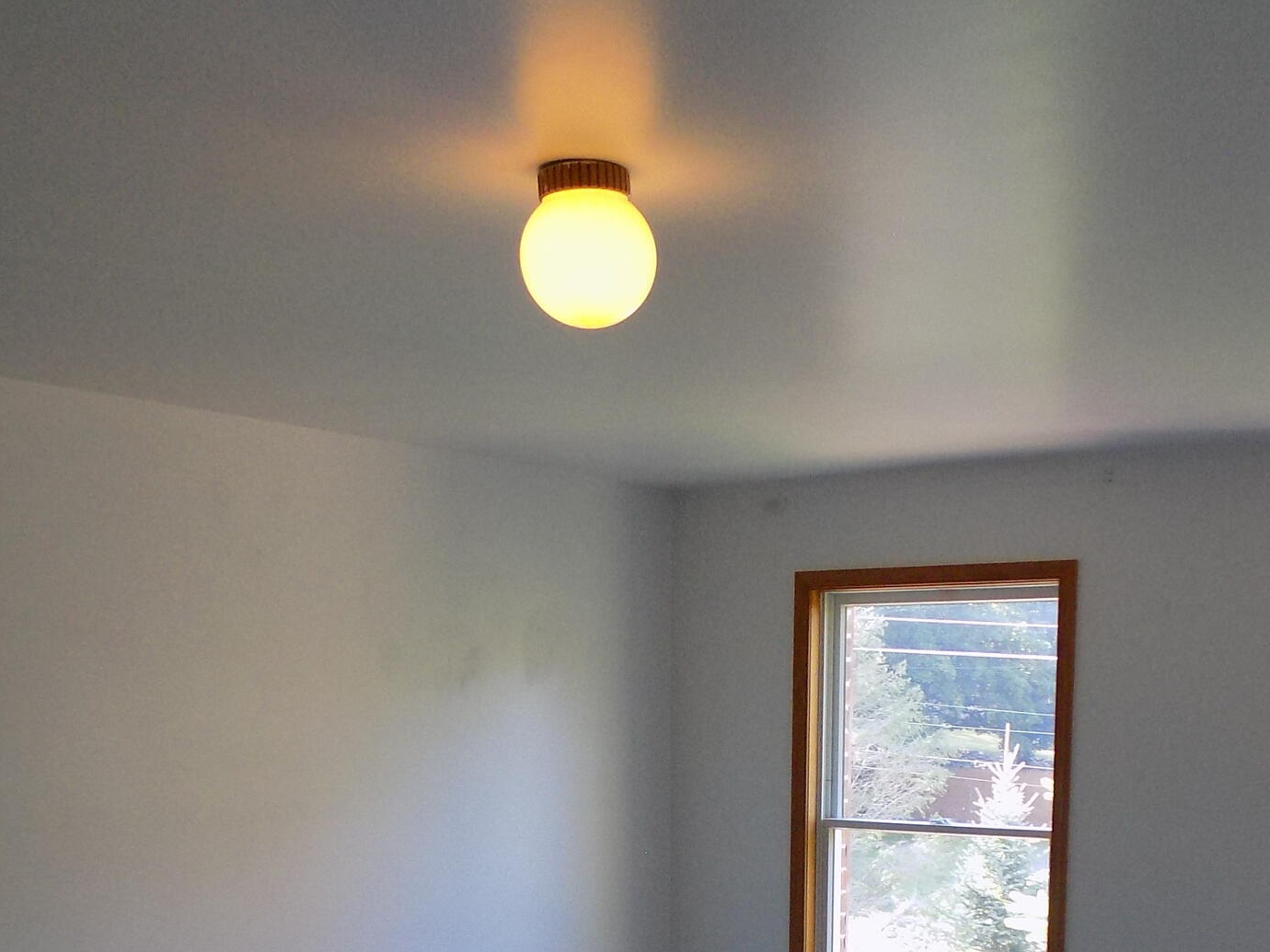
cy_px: 992
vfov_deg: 27.2
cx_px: 813
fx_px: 1834
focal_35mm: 50
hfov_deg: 37.9
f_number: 3.1
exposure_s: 1/30
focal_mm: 4
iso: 160
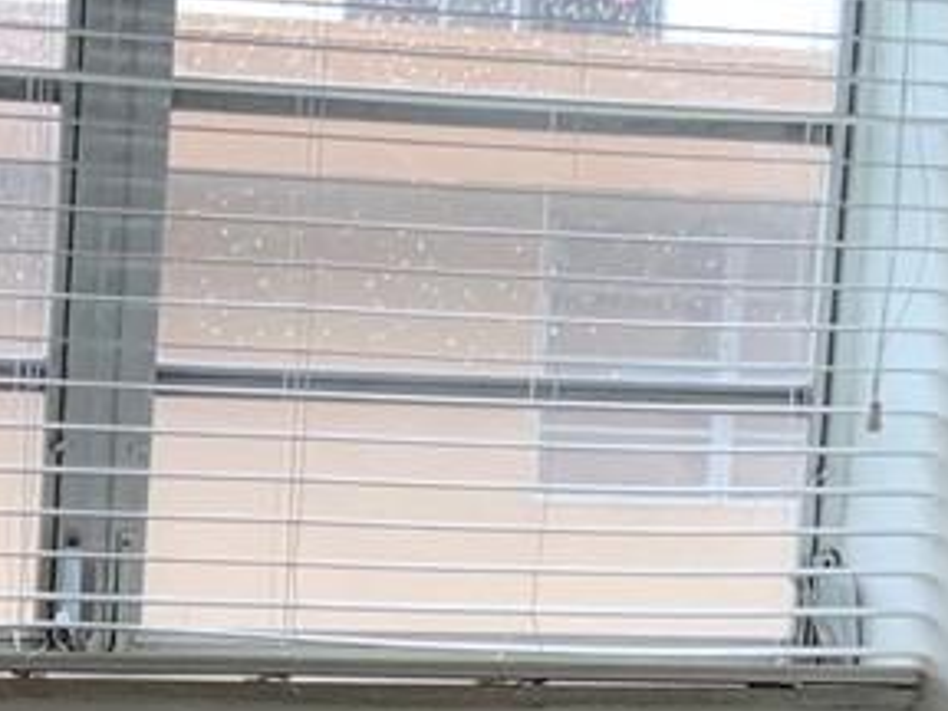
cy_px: 915
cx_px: -379
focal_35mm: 161
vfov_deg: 9.1
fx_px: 4409
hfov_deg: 11.8
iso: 40
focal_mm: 3
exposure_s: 1/120
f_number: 1.8
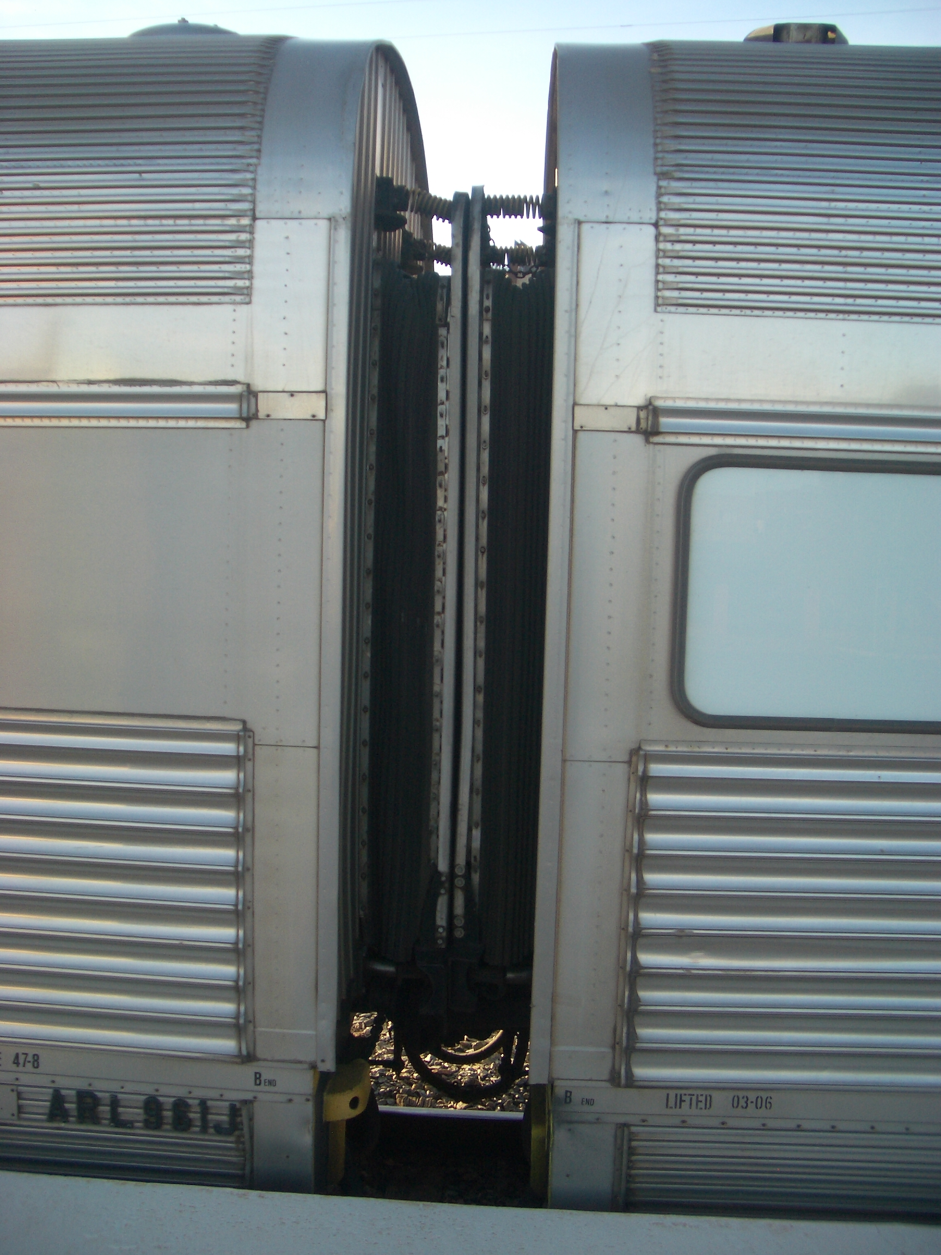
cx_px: 470
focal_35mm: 35
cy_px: 628
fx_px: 1269
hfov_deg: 40.7
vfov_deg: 52.6
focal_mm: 5.8
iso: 50
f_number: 2.6
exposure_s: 1/250
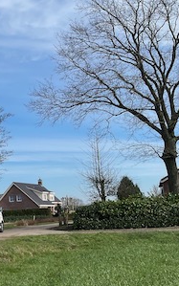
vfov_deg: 34.1
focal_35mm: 59
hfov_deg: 18.9
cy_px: 197
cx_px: -103
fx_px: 460
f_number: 1.6
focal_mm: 4.2
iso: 32
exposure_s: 1/2882
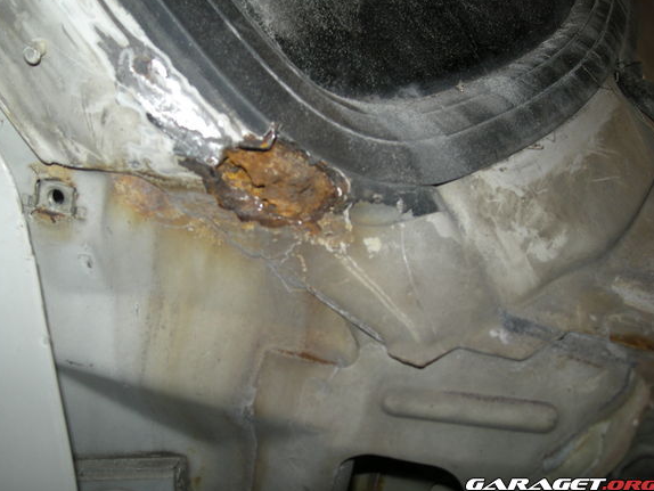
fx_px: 737
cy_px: 222
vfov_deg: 36.8
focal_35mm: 39
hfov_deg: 47.8
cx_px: 296
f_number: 2.8
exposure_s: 1/60
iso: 50
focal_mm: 5.7
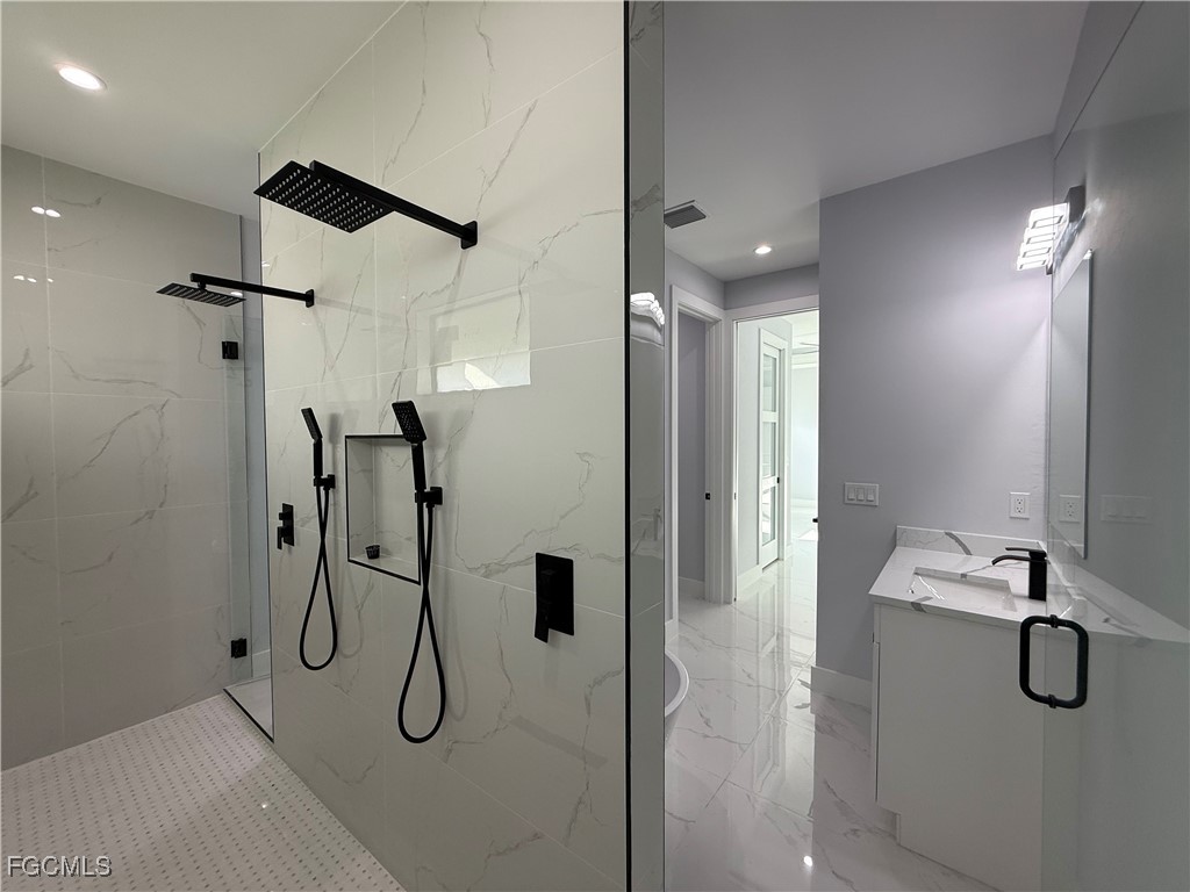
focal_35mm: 14
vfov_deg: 85.7
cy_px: 446
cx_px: 595
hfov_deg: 102.1
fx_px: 481
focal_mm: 2.22
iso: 80
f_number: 2.2
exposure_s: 1/120
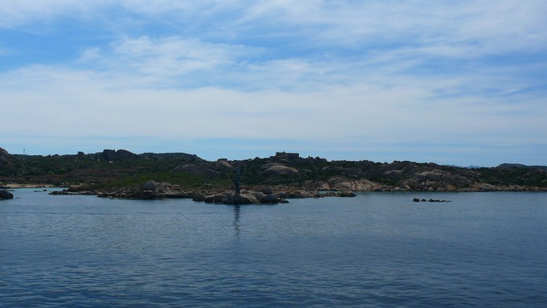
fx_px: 609
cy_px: 158
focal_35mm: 42
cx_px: 251
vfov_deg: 28.3
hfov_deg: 48.3
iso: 100
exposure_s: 1/400
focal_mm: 7.4
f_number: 5.6
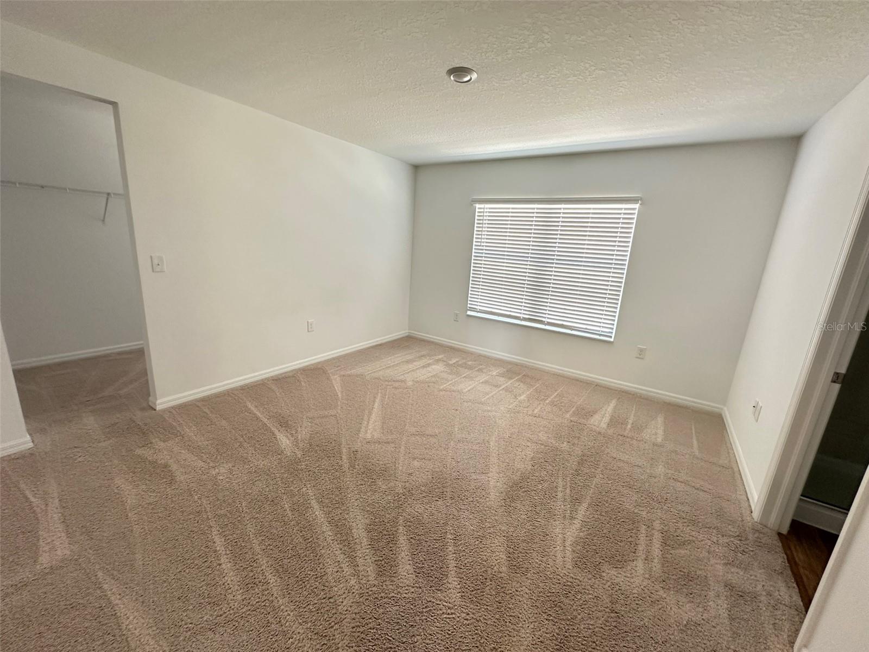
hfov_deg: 102.1
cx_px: 434
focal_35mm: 14
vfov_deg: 85.7
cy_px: 326
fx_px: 351
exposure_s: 1/60
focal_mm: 2.22
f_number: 2.2
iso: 250
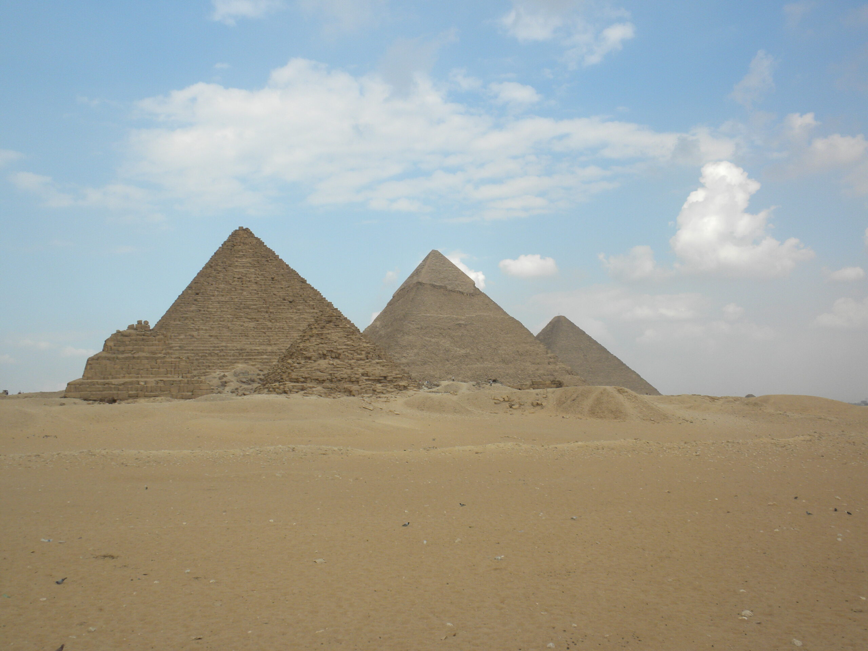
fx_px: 928
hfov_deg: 50.1
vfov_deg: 38.7
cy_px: 326
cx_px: 434
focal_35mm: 37
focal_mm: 6.6
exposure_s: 1/87.4
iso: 64
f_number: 10
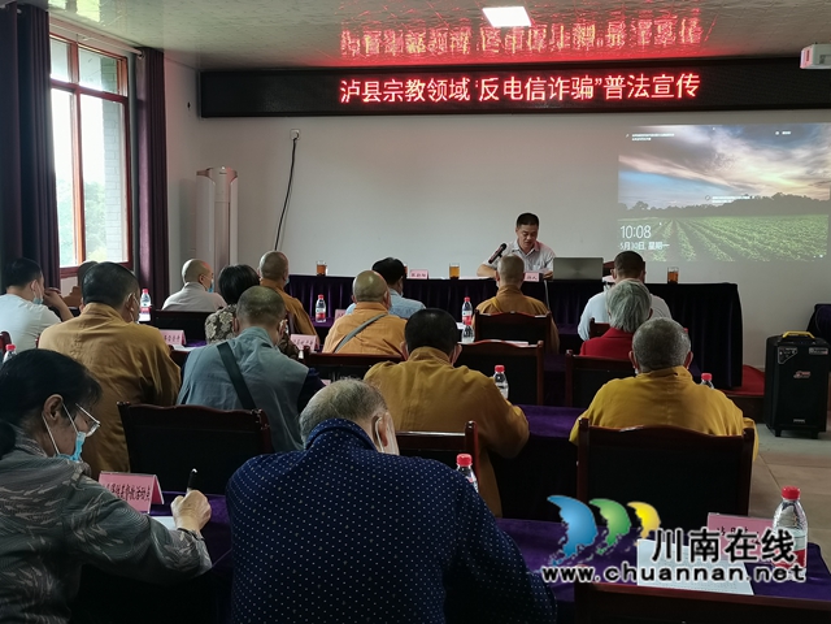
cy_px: 312
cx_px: 416
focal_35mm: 38
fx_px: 912
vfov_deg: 37.7
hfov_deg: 49.0
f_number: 1.8
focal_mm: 5.58
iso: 200
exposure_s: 1/60
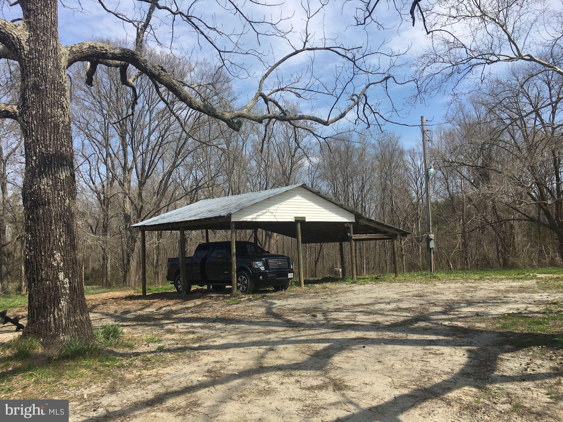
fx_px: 472
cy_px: 211
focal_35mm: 29
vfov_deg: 48.2
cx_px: 282
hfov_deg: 61.7
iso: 25
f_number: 2.2
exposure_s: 1/1508
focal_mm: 4.15
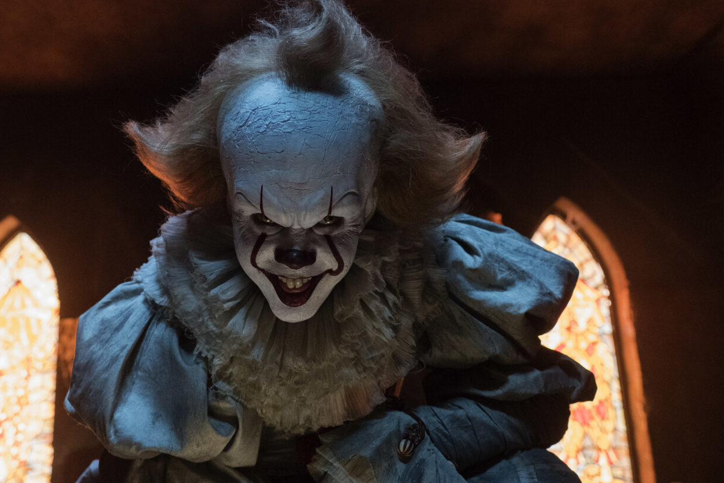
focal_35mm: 30
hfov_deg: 61.5
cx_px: 295
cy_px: 294
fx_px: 603
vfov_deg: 43.3
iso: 3200
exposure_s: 1/125
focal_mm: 16
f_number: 2.2
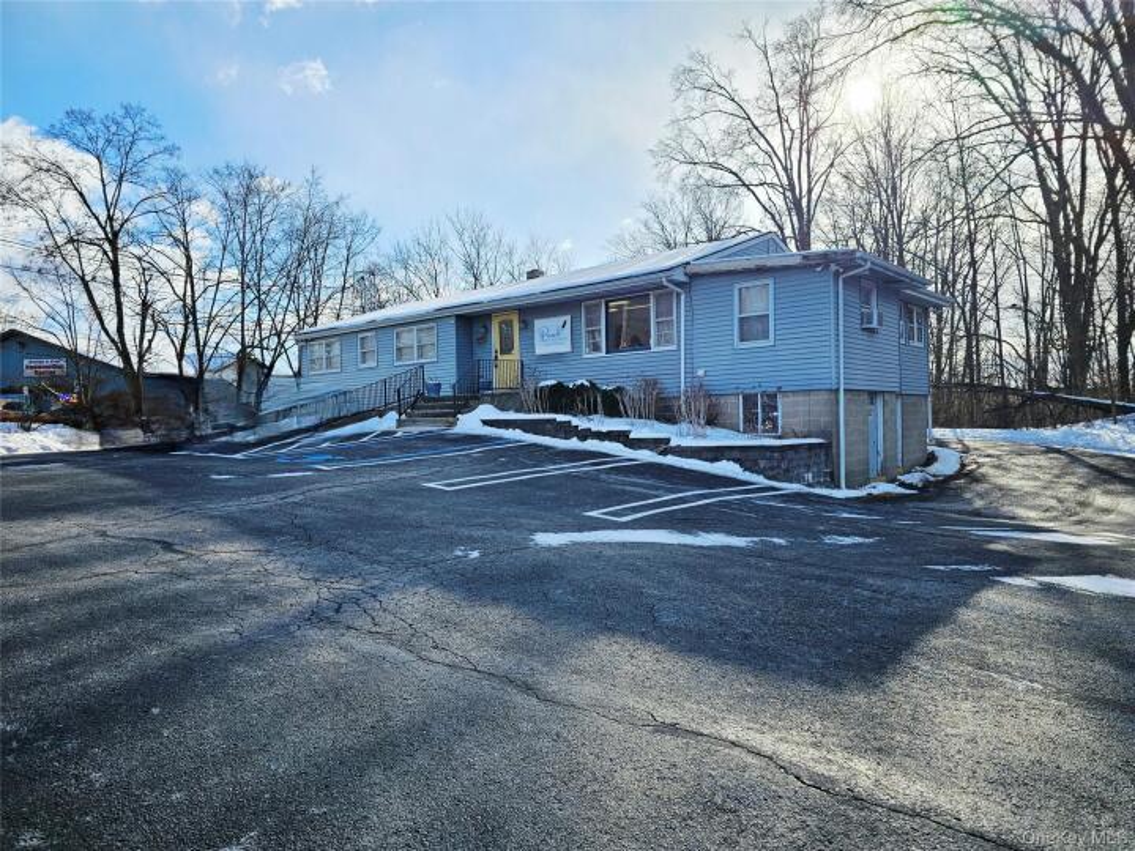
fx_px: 754
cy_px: 426
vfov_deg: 58.9
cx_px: 568
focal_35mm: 23
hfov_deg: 73.9
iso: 10
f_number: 1.7
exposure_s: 1/909
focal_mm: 6.3
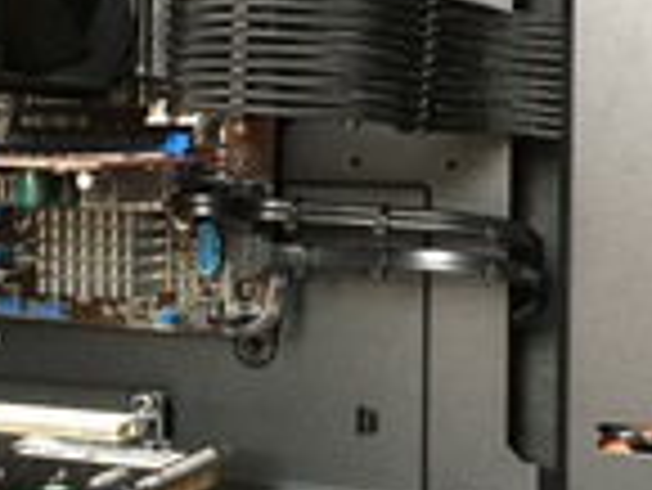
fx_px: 1433
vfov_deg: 19.4
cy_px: 173
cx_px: 288
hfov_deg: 25.6
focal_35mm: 76
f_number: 2.2
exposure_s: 1/17
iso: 200
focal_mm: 4.15
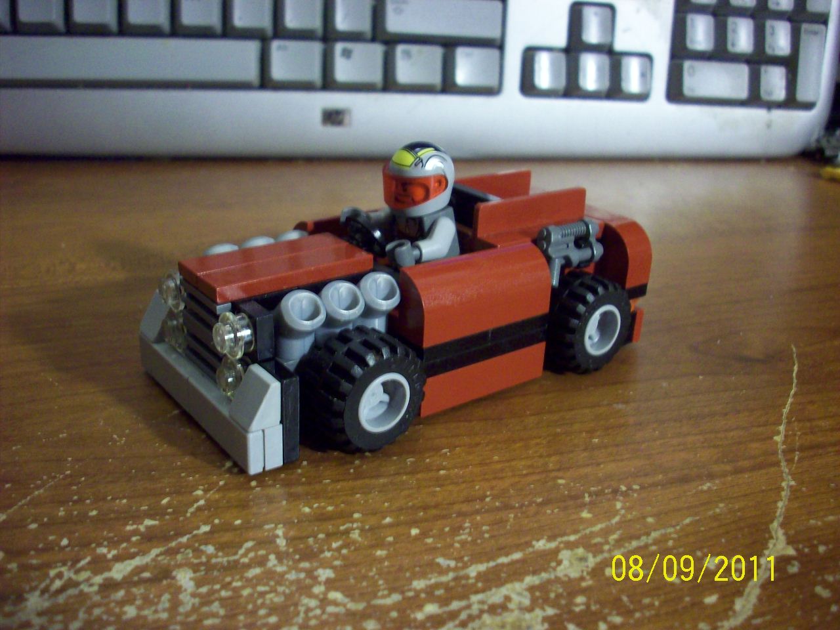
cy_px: 315
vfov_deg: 38.7
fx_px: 898
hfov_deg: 50.1
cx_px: 420
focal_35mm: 37
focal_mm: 6.2
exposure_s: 1/8
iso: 200
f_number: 2.8
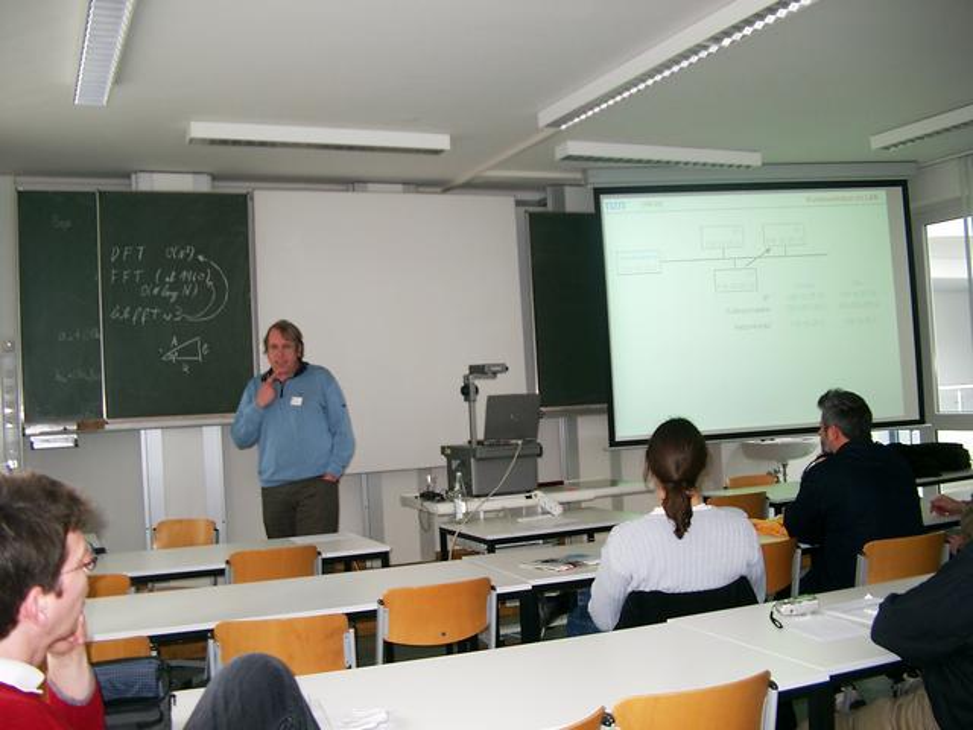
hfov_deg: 50.1
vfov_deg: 38.7
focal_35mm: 37
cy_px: 365
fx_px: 1040
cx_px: 486
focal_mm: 7.6
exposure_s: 1/60
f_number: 2.6
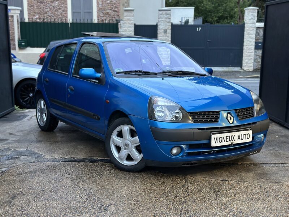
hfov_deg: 39.7
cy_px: 108
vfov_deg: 30.3
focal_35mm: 48
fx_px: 401
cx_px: 144
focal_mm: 6.86
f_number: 1.78
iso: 400
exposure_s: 1/33
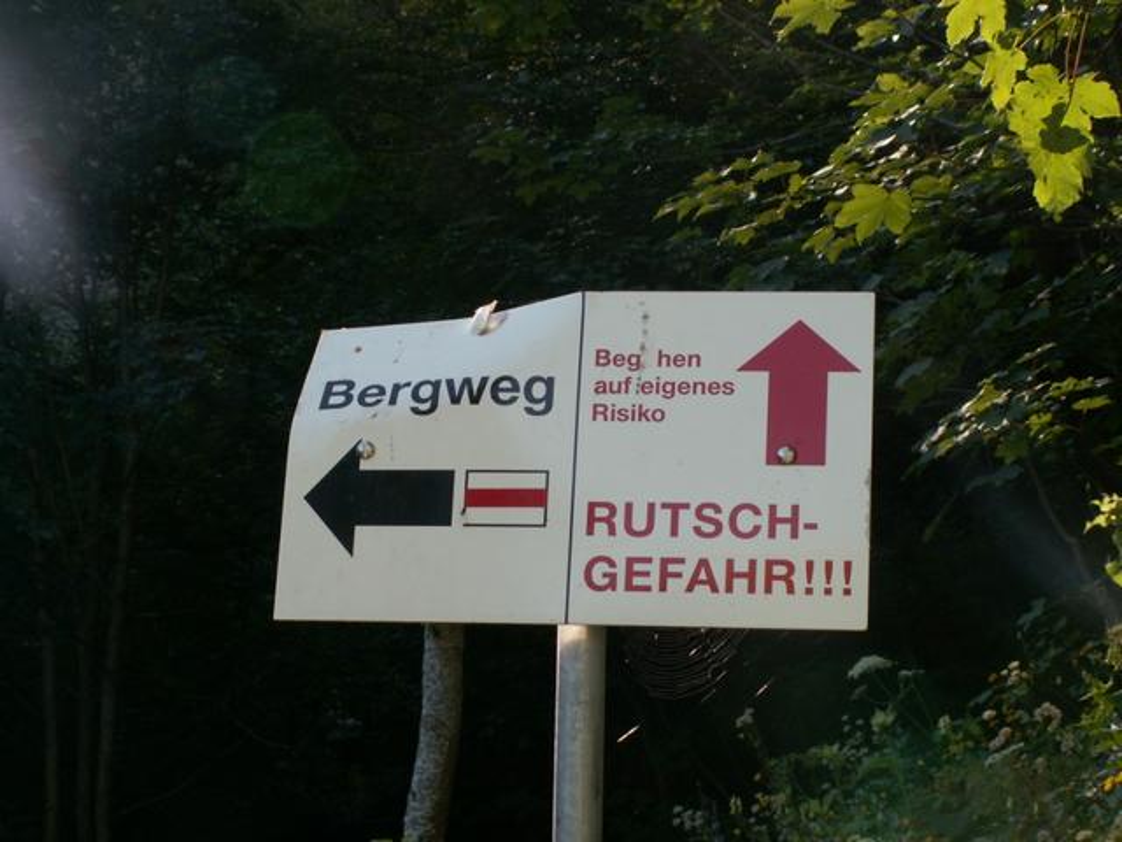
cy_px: 421
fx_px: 2885
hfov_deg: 22.0
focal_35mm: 89
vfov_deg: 16.6
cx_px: 561
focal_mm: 14.82
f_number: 5
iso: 50
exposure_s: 1/80
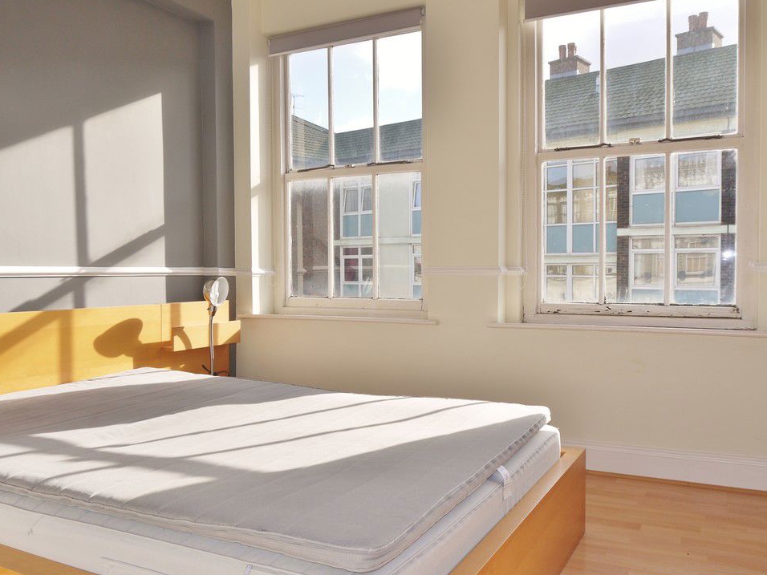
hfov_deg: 60.0
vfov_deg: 46.8
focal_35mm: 30
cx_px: 380
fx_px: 665
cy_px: 292
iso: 100
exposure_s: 1/160
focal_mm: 14
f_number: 7.1
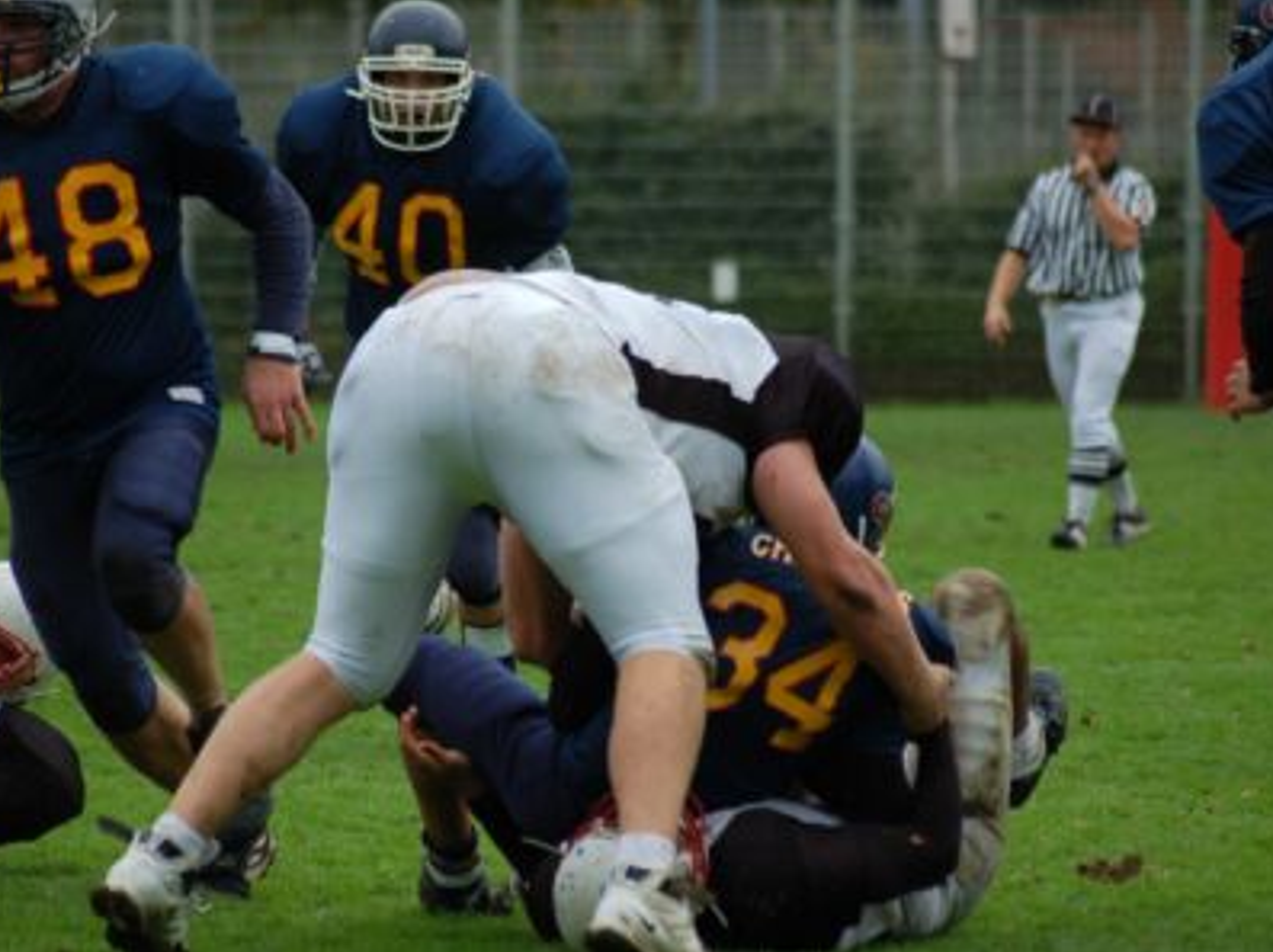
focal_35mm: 321
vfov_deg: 4.6
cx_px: 633
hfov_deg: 6.2
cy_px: 474
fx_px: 11777
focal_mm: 195
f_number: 5
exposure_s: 1/500
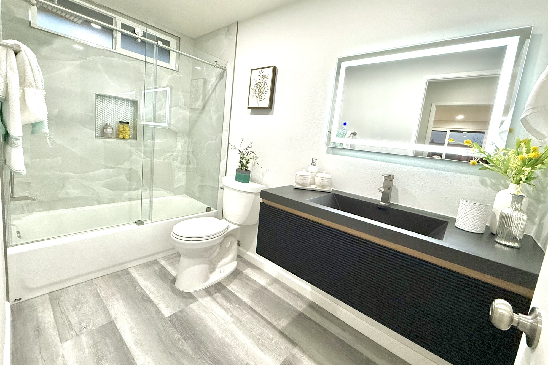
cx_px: 282
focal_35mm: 15
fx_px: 228
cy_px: 169
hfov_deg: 100.4
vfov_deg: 77.2
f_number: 2.2
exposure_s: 1/120
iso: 320
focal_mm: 2.22
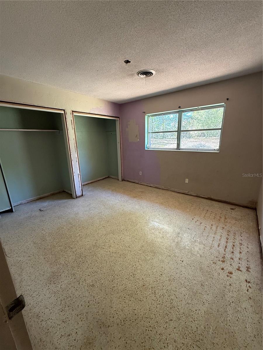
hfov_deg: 85.7
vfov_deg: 102.1
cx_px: 132
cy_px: 175
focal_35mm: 14
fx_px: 142
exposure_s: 1/96
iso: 320
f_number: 2.2
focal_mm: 2.22
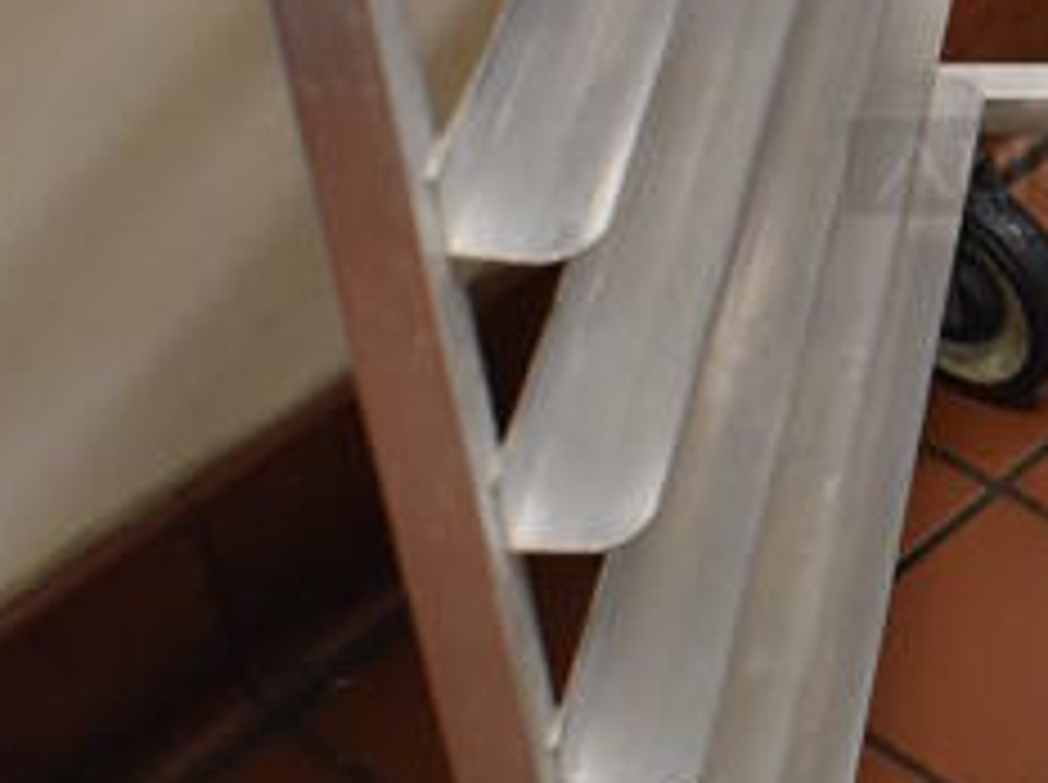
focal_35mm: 102
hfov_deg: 18.1
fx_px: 3083
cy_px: -20
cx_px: 1349
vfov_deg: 14.2
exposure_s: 1/125
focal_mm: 18
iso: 2200
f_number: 3.5
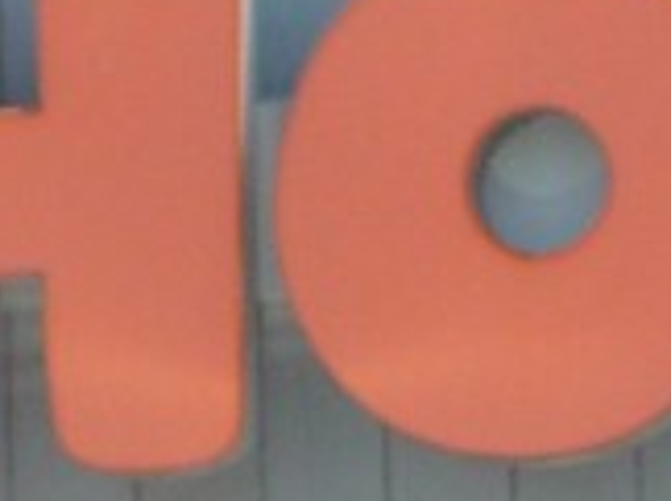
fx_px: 15542
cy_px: 807
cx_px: 1541
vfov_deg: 1.8
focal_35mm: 803
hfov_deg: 2.5
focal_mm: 16.5
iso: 100
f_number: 5.1
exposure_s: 1/200
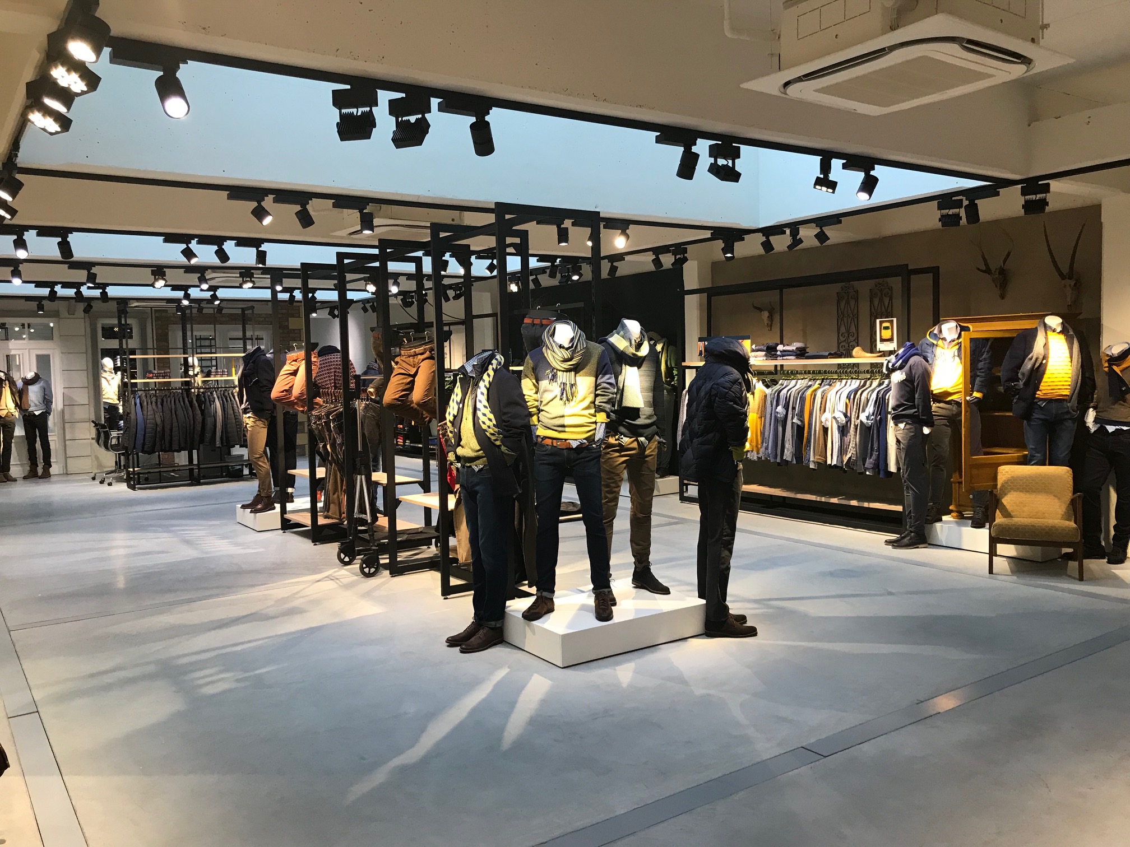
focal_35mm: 28
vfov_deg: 49.7
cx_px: 565
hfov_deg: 63.4
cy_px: 424
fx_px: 914
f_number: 1.8
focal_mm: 3.99
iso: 32
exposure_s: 1/33
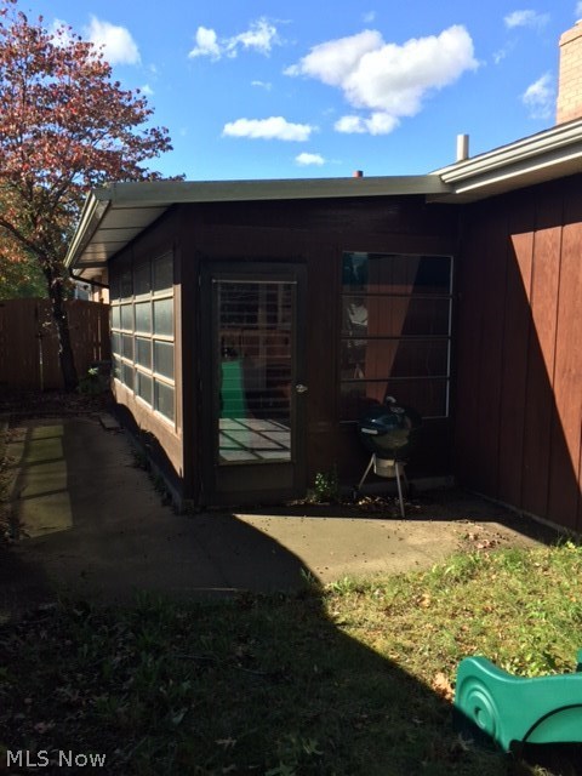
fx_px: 650
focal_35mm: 29
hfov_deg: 48.2
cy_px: 388
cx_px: 291
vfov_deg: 61.7
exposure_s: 1/942
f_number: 2.2
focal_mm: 4.15
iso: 32
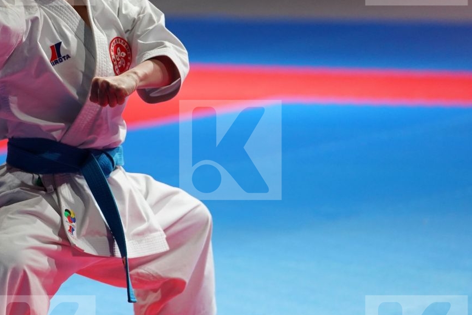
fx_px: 4666
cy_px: 150
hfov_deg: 5.8
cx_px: 44
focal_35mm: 356
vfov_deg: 3.9
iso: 2000
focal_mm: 170
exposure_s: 1/500
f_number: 2.8
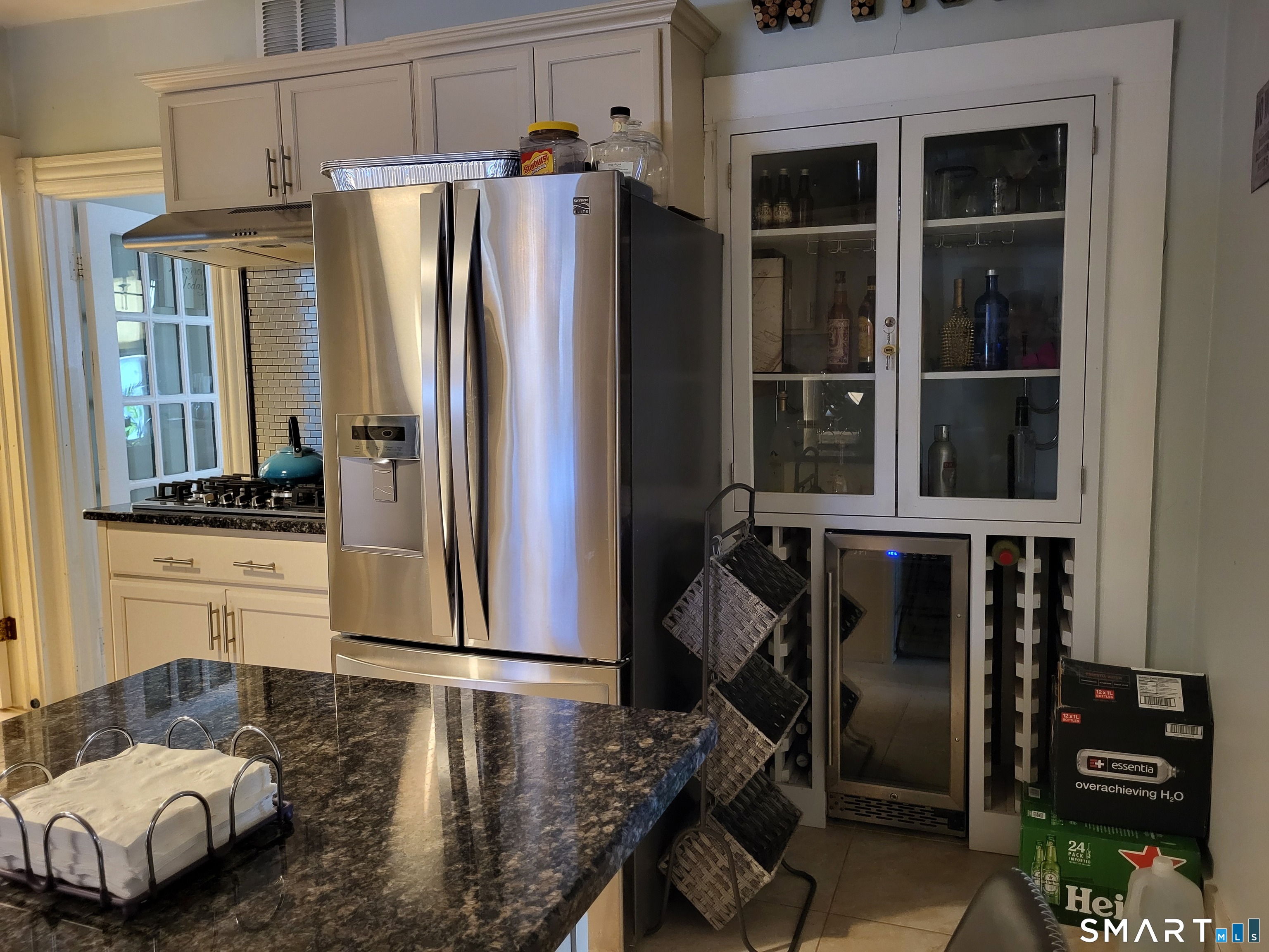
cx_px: 634
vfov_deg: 53.1
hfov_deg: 67.3
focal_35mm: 26
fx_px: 953
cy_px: 476
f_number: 1.8
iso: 640
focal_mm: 5.4
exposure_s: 1/40
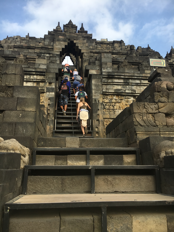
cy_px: 116
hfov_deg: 48.2
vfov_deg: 61.7
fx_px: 194
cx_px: 87
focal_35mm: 29
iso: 25
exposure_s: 1/810
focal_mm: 4.15
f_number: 2.2
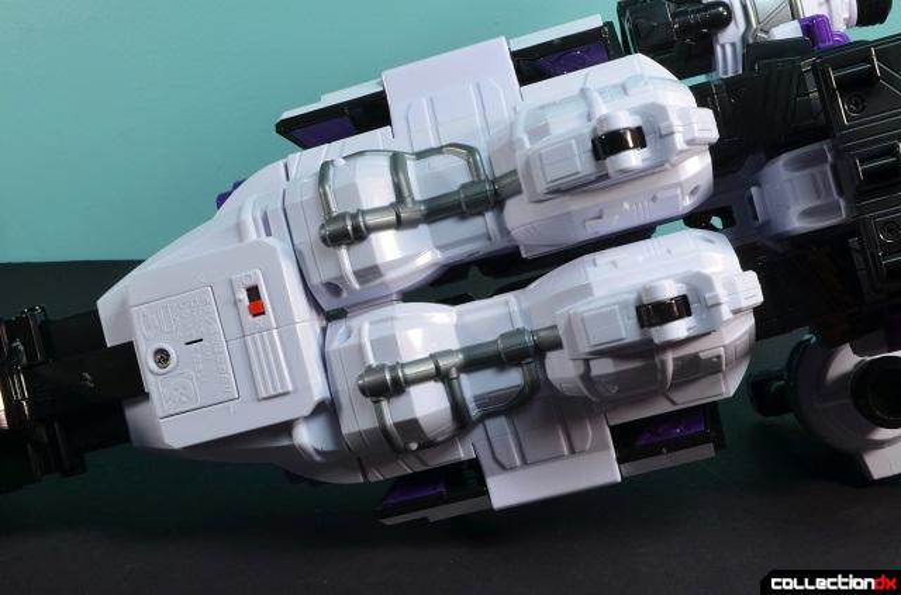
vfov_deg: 27.9
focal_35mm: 48
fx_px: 1198
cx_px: 450
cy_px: 298
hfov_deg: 41.2
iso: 100
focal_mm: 32
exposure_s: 1/1.3
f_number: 29
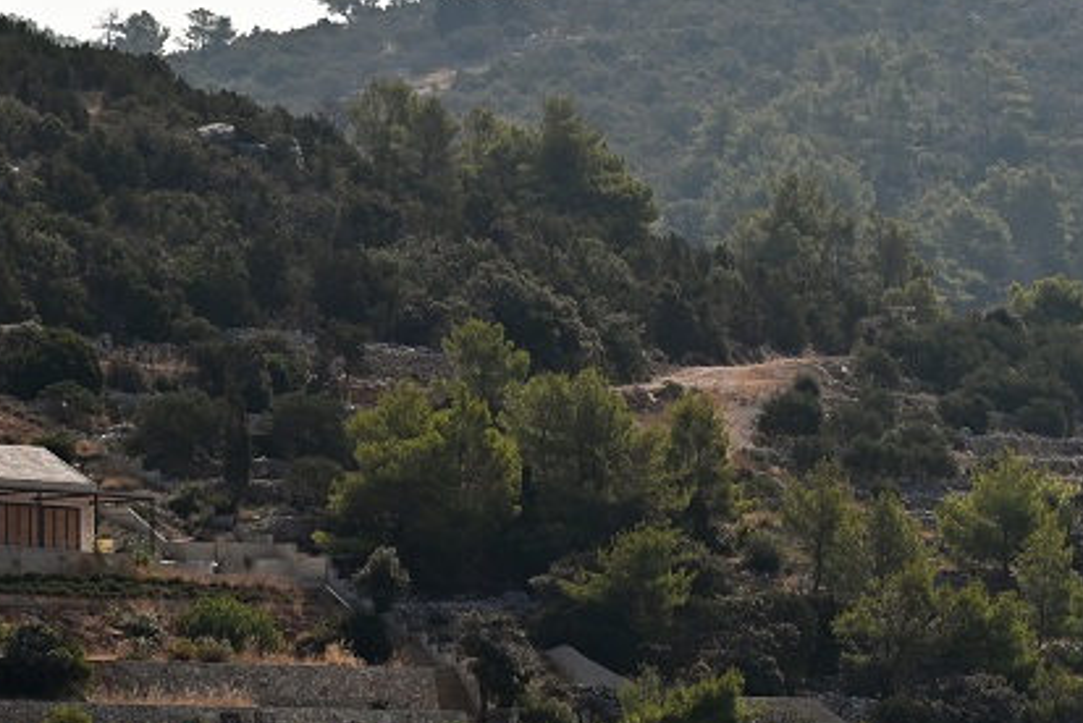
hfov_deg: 8.0
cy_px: 347
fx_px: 7767
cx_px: 320
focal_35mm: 258
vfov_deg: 5.3
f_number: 6.3
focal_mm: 82
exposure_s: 1/640
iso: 100
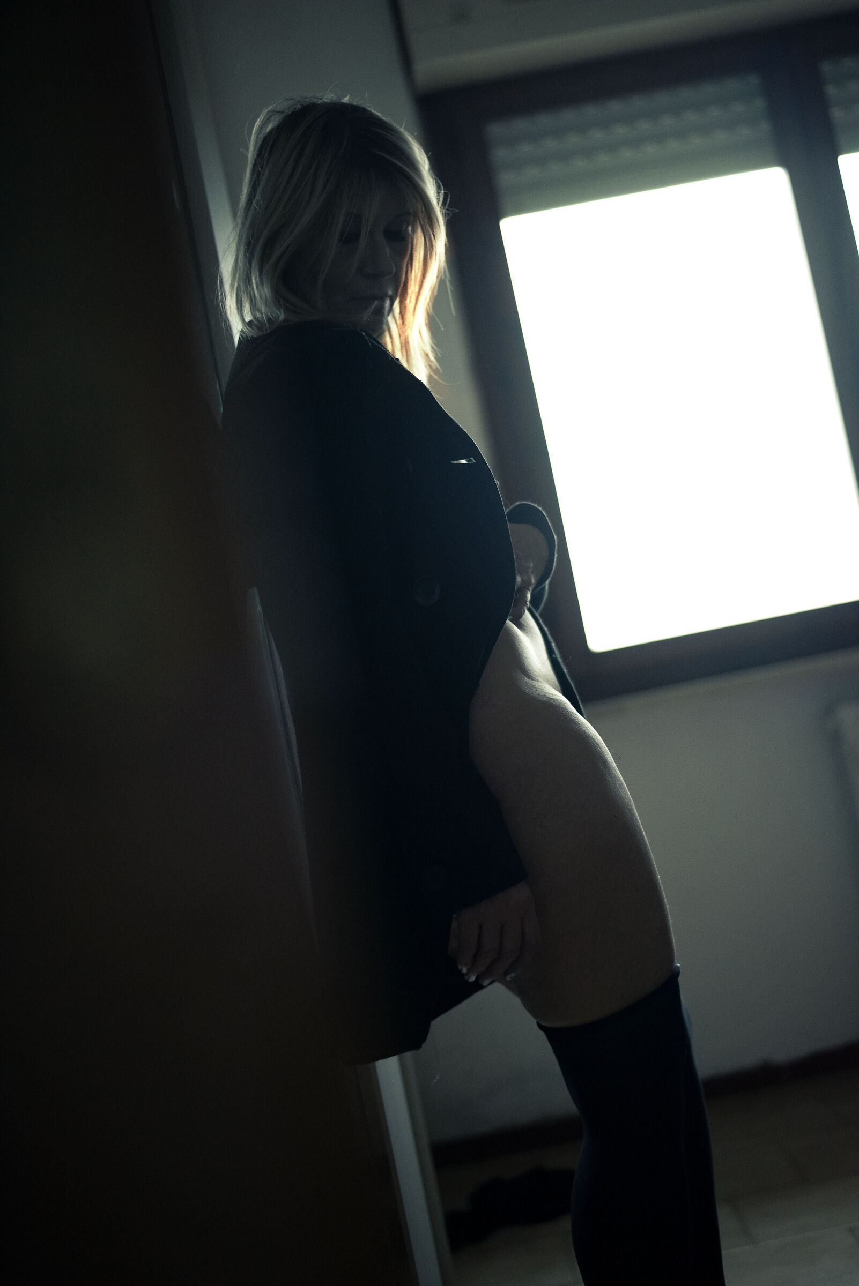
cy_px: 643
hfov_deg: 27.0
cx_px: 430
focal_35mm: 50
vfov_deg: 39.6
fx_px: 1788
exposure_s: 1/60
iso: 1600
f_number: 2
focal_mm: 50
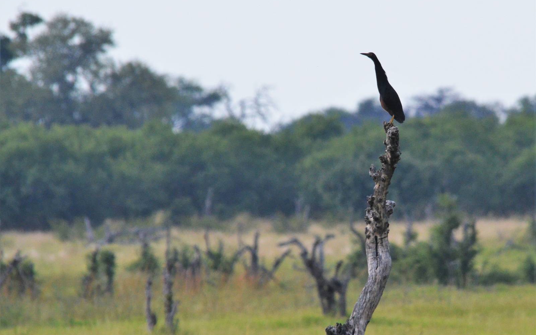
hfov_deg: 2.8
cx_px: 268
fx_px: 11161
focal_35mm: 764
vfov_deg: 1.7
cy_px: 163
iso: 2500
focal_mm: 500
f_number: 11
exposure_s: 1/2000
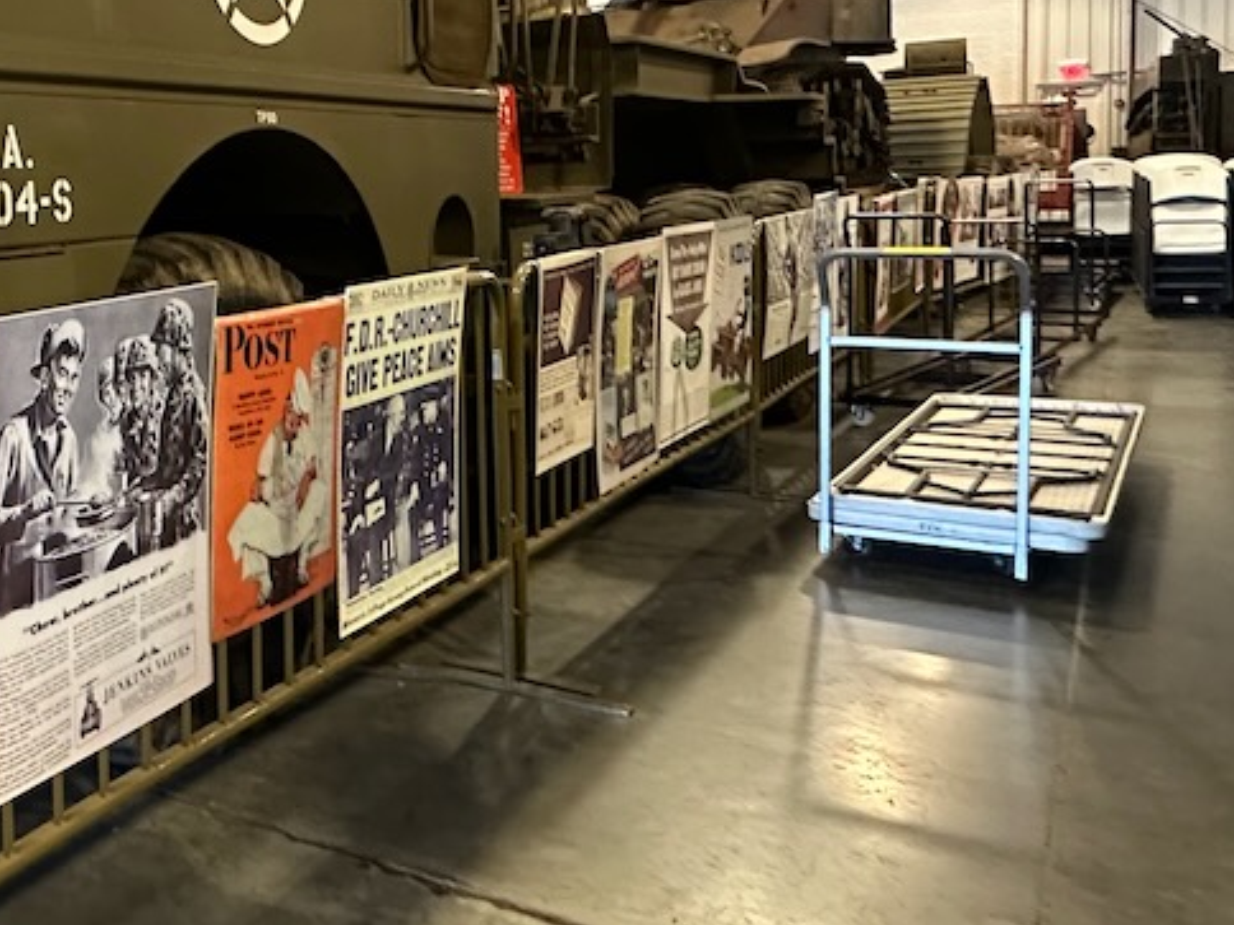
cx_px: 10
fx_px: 1319
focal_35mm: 37
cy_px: 275
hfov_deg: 43.3
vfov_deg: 38.0
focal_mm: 2.22
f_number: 2.2
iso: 800
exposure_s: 1/60
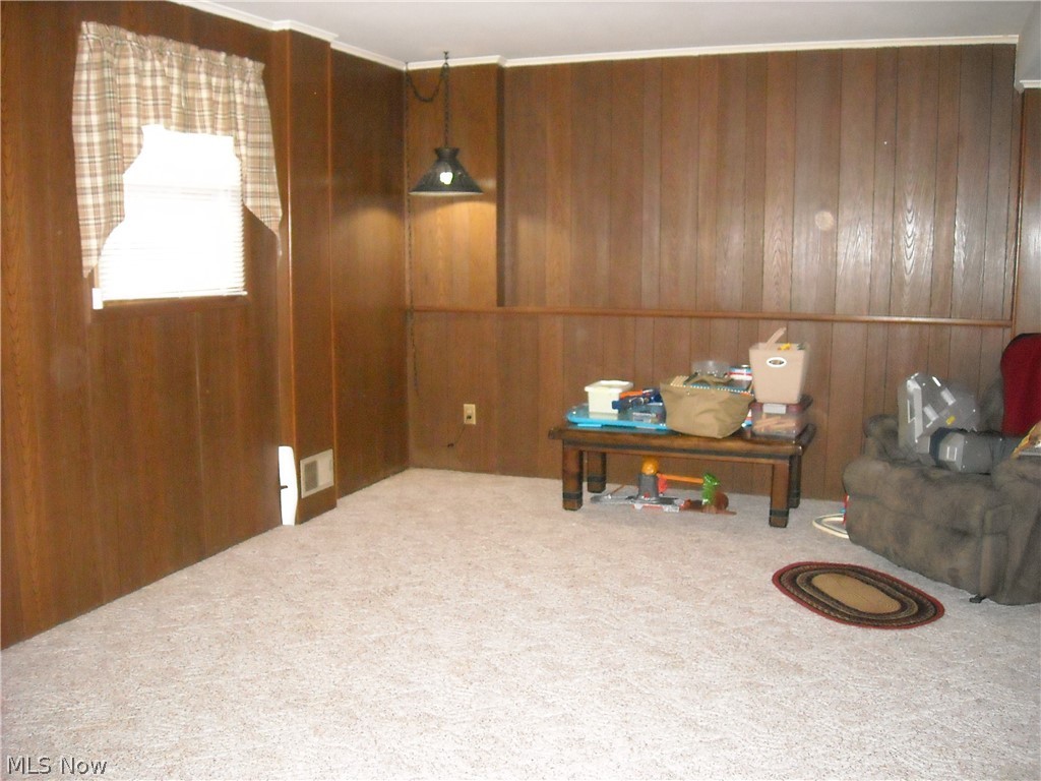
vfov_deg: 40.7
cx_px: 520
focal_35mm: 35
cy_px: 390
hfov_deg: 52.6
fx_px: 1053
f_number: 2.8
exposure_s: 1/60
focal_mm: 5.7
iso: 835
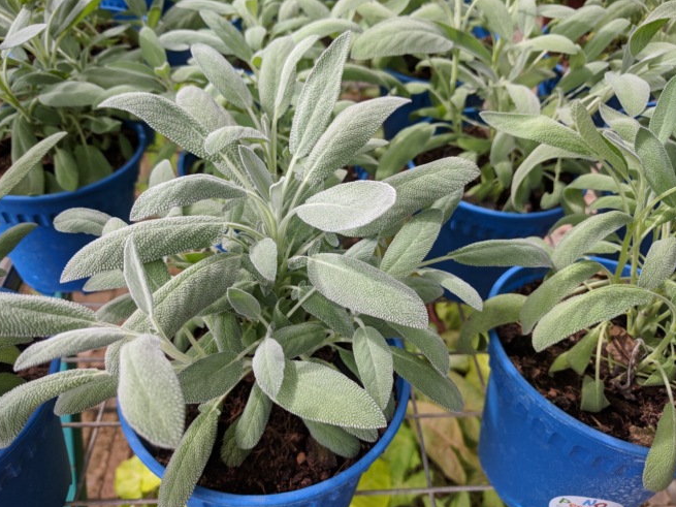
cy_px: 246
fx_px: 527
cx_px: 329
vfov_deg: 51.3
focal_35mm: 27
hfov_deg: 65.3
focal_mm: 4.7
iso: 60
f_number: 2
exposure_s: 1/339
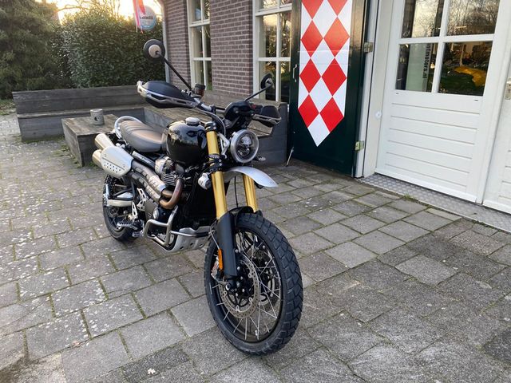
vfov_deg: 53.1
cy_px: 192
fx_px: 384
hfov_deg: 67.3
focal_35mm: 26
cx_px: 256
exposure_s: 1/121
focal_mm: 4.25
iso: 125
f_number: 1.8
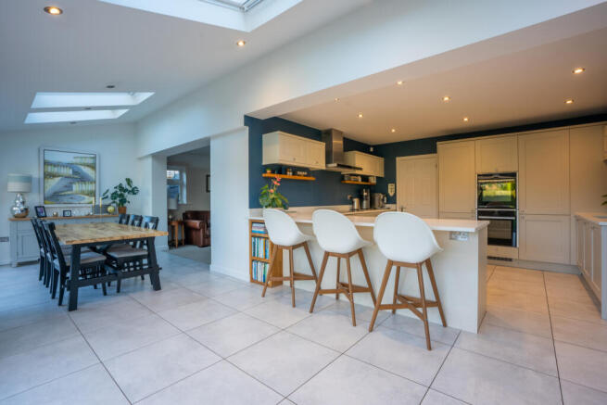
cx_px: 304
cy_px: 202
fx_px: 270
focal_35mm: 16
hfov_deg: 96.7
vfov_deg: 73.8
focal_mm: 16
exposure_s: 1/8
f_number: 11
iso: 200
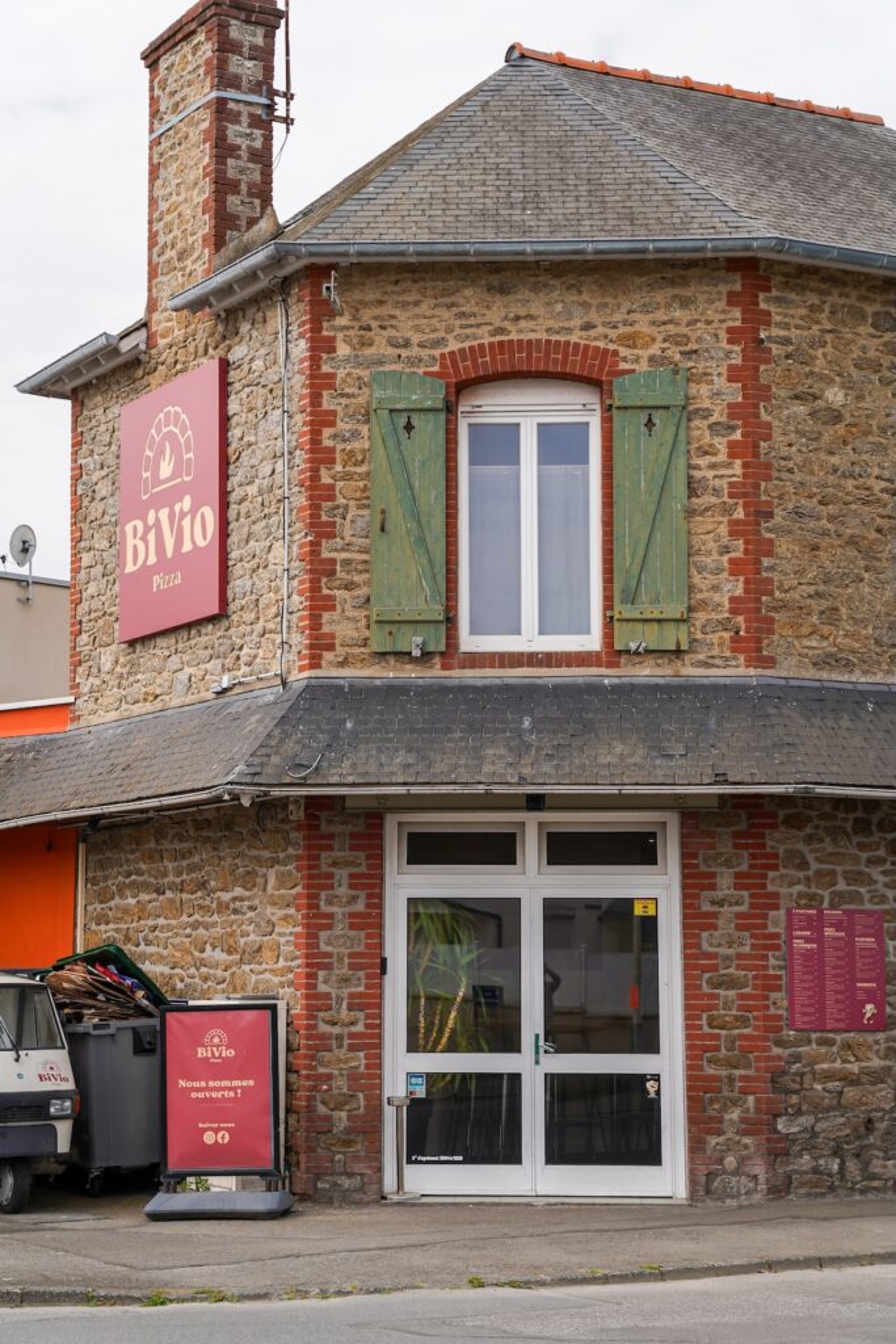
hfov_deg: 19.5
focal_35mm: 70
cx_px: 448
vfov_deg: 28.8
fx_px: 2612
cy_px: 672
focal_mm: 70
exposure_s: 1/125
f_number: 8
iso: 100
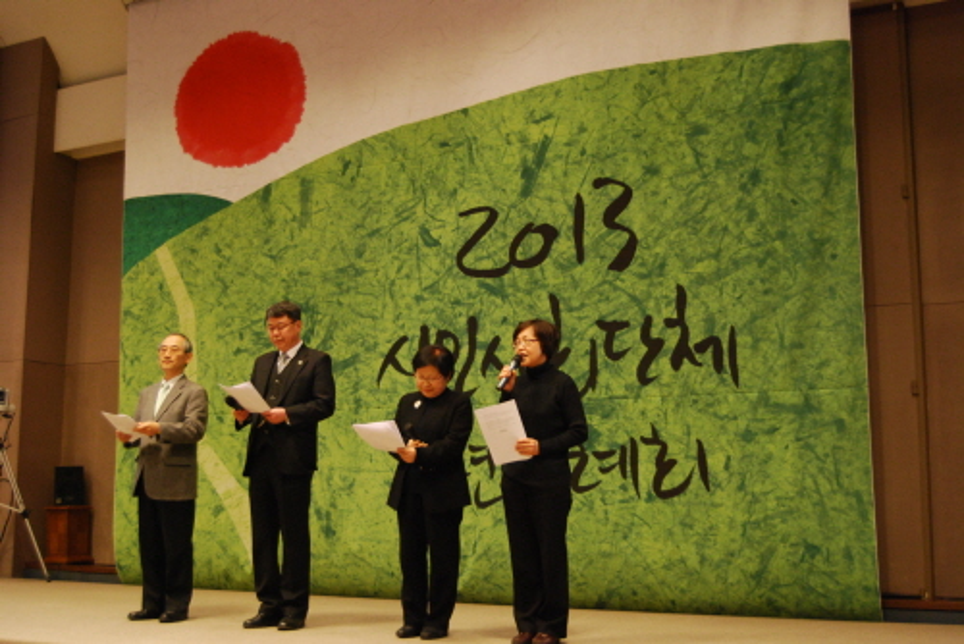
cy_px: 322
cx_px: 482
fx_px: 1206
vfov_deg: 29.9
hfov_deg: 43.6
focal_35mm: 45
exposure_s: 1/30
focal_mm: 30
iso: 1000
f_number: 4.2
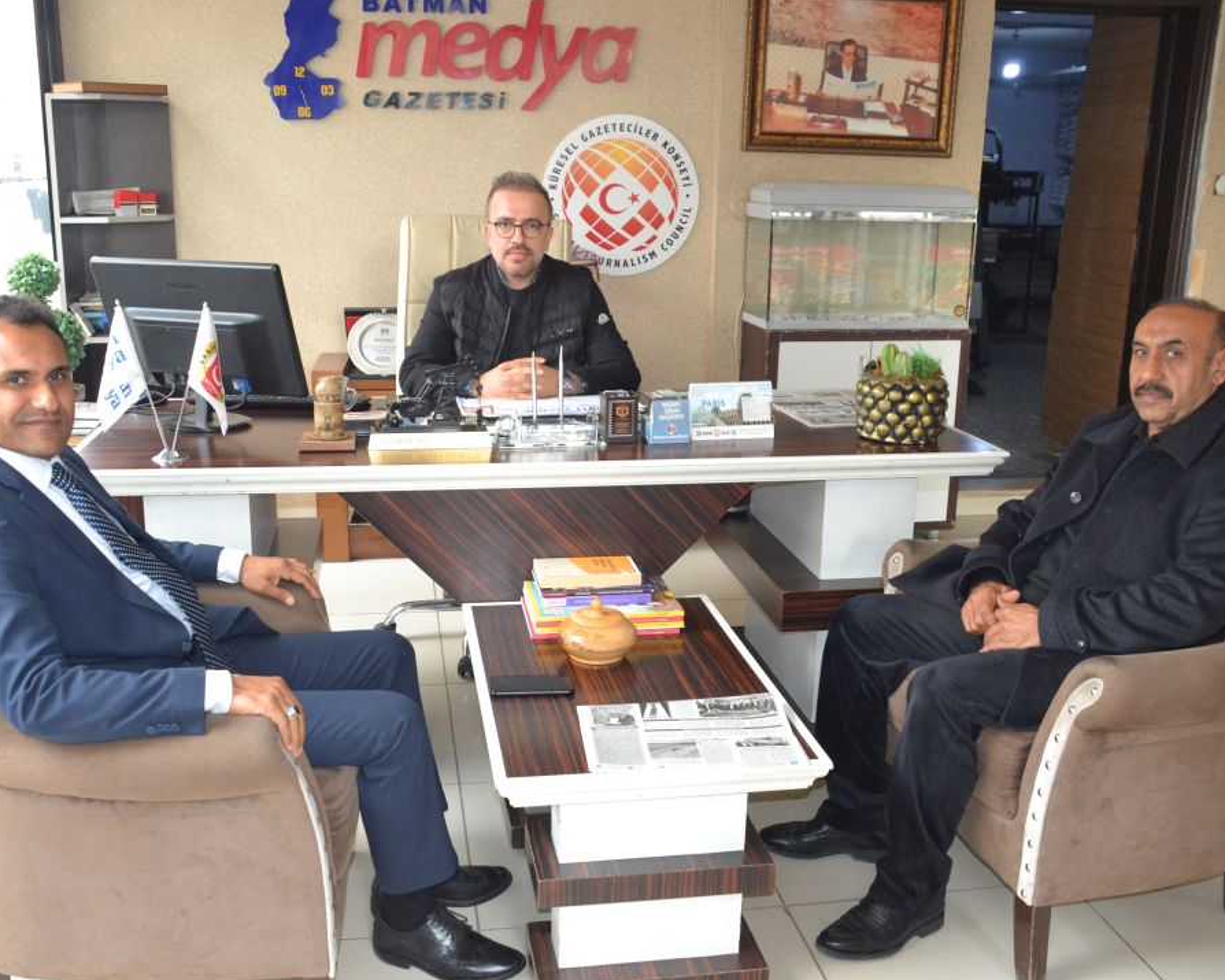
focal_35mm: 34
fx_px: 1233
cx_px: 582
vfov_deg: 43.3
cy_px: 491
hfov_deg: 52.8
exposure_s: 1/60
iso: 1000
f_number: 3.5
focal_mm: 20
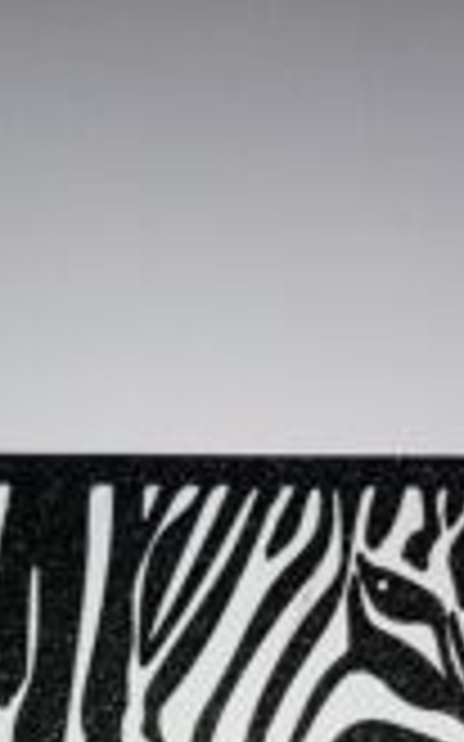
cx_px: 232
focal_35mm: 59
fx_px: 1195
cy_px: 717
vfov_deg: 32.2
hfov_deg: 22.0
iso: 141
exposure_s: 1/50
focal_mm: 4.74
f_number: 1.79
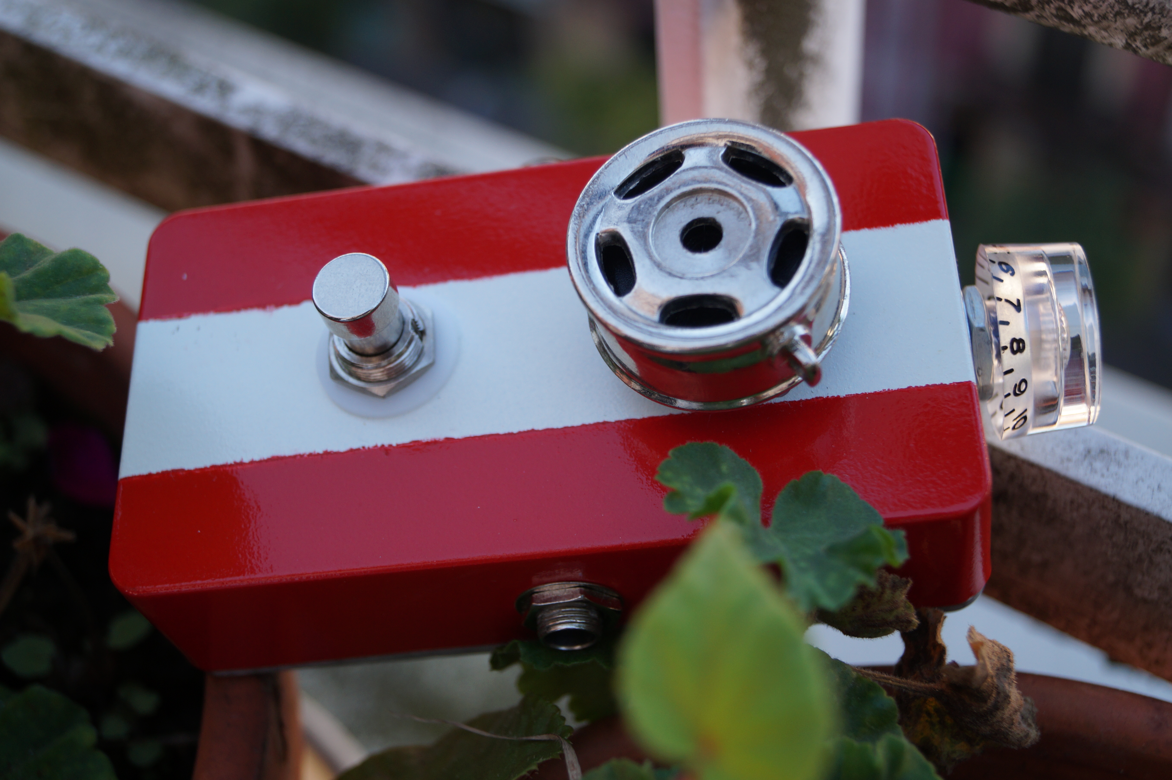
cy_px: 390
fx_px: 1708
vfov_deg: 25.7
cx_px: 586
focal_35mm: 52
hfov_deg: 37.9
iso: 200
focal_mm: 35
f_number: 5
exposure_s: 1/160
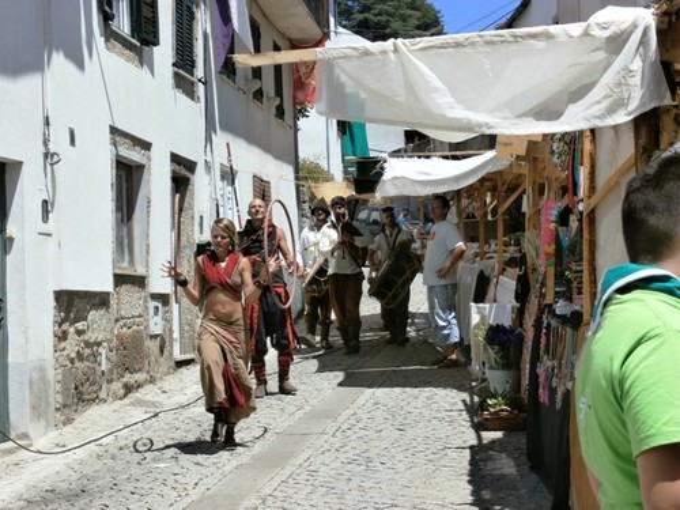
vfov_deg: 21.9
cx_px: 340
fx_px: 1316
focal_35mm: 67
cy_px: 255
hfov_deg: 29.0
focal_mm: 11.86
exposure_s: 1/800
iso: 100
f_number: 4.3
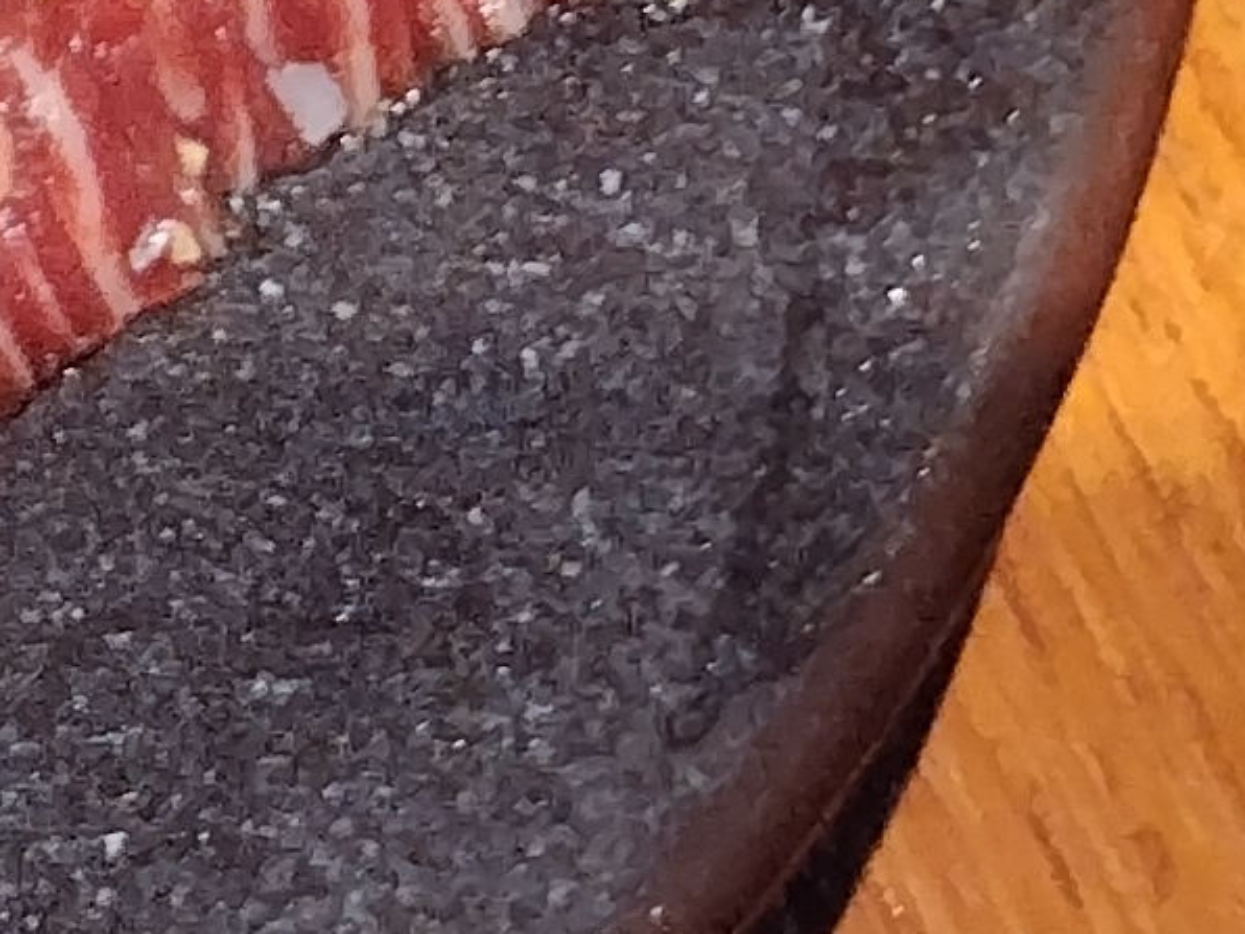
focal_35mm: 158
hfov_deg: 9.5
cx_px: -2626
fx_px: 5683
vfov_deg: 9.0
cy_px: -798
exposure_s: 1/60
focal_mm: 5.5
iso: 106
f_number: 1.9
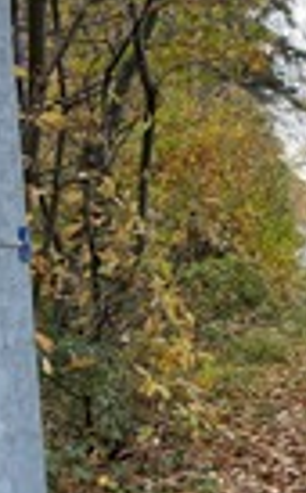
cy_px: 362
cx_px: 508
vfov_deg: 22.2
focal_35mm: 93
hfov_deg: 13.0
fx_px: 1247
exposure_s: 1/237
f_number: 1.78
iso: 100
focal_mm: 6.76
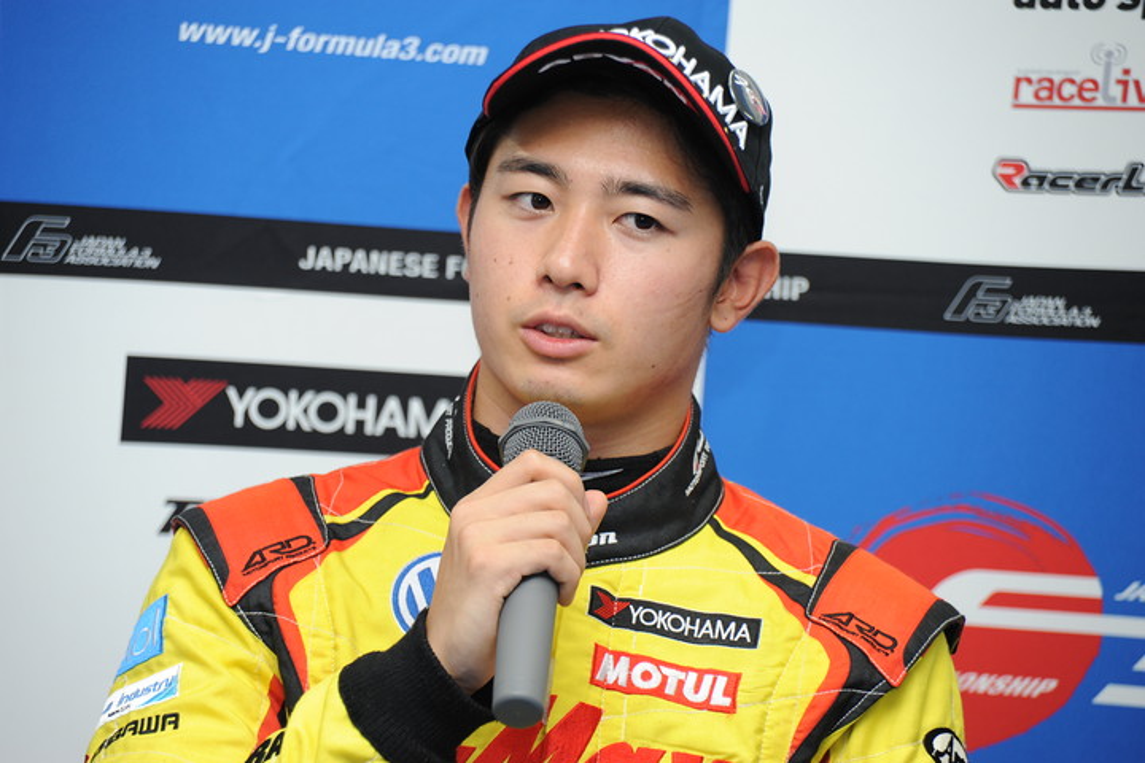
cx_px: 572
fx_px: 6361
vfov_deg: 6.9
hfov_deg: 10.3
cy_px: 382
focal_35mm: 200
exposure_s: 1/60
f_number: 6.7
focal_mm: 200
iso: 800
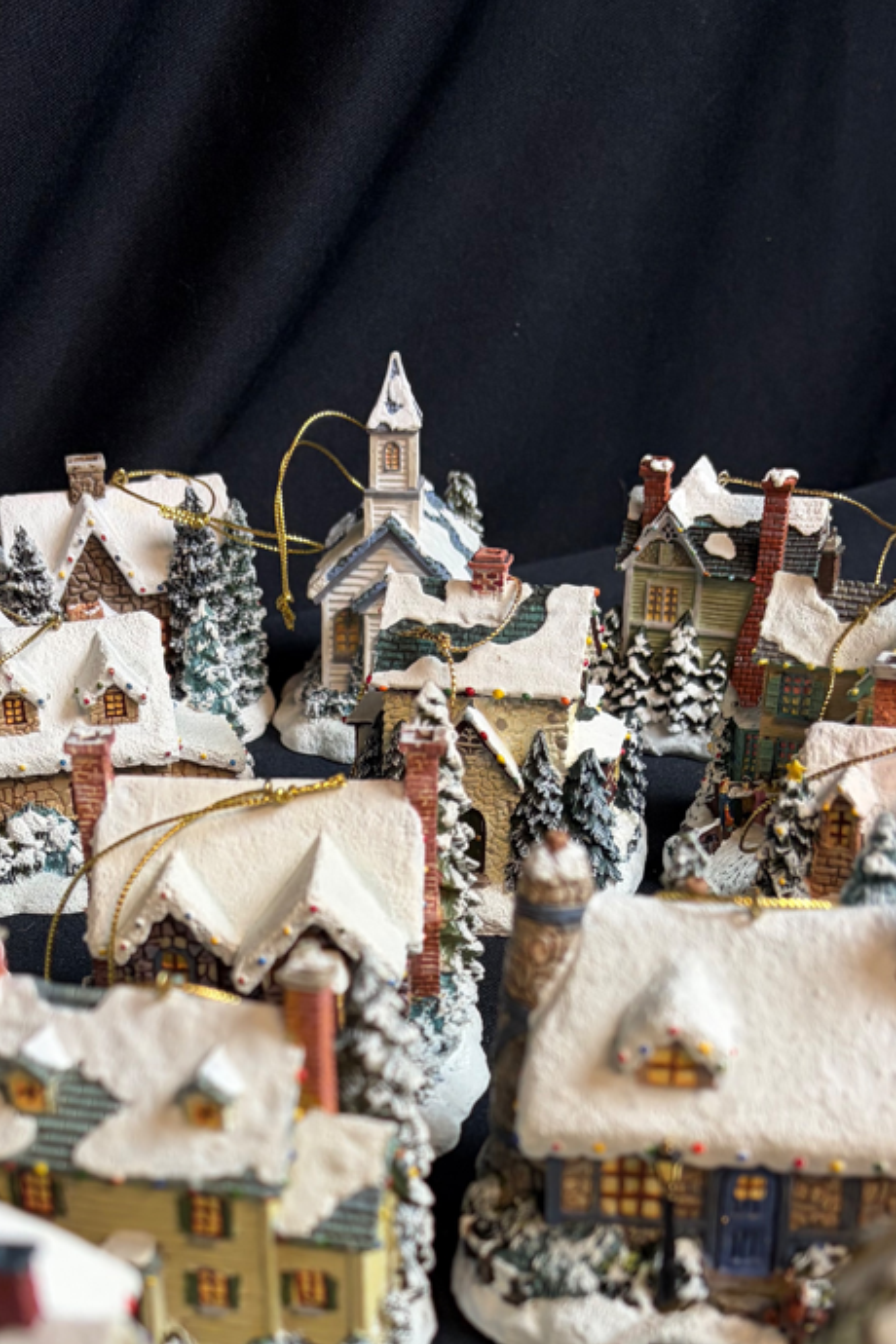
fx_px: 1755
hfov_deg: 28.6
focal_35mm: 47
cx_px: 356
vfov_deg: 39.5
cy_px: 1151
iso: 80
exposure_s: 1/120
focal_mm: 5.96
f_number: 1.6
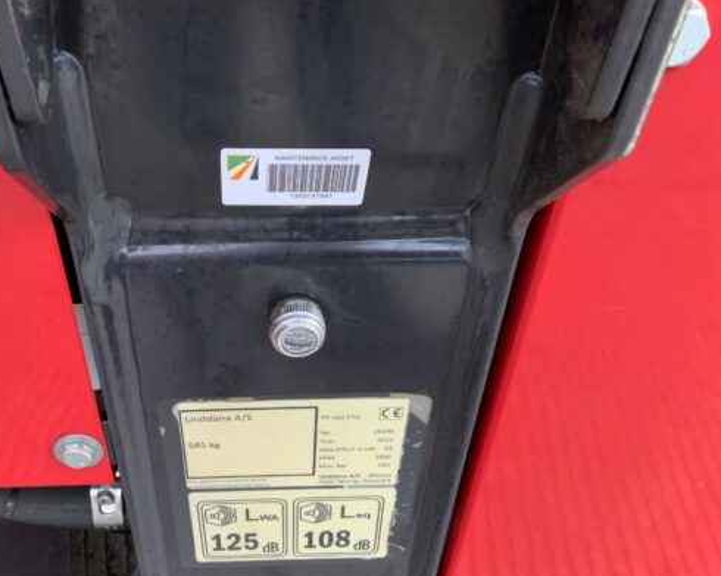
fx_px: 790
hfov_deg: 48.6
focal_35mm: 37
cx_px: 272
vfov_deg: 39.9
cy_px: 350
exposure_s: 1/122
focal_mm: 3
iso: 64
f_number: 1.8
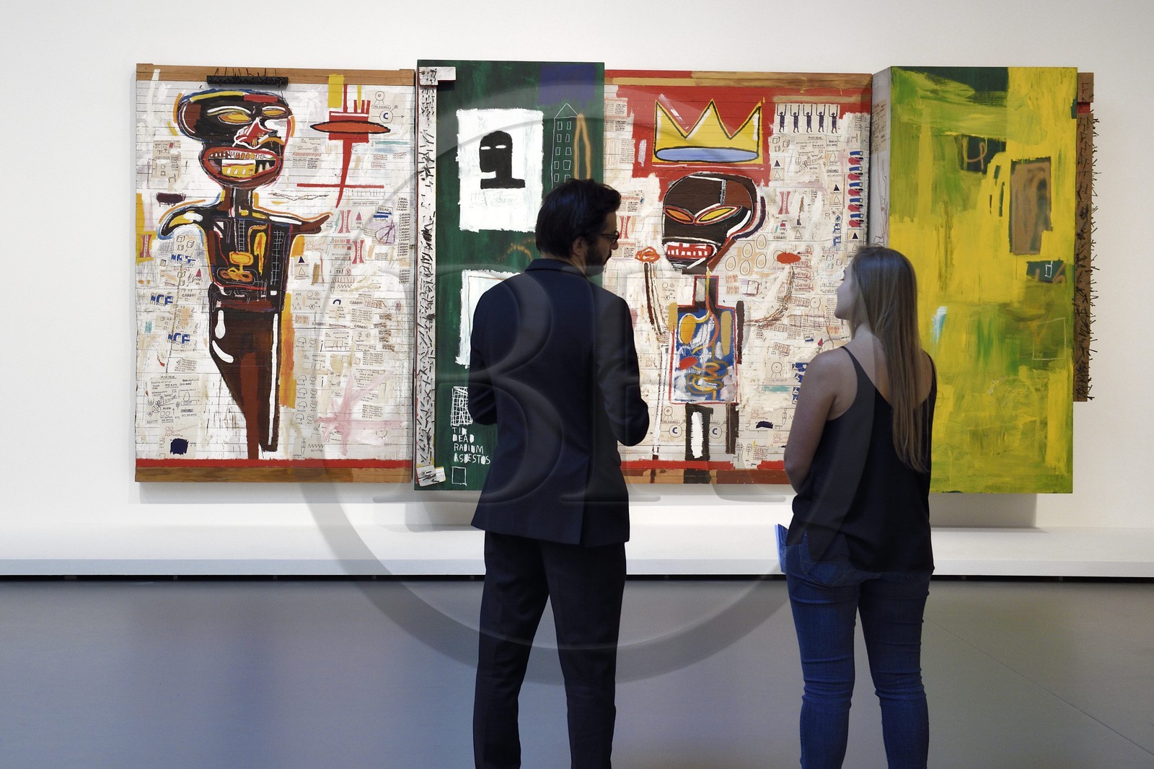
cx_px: 577
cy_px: 384
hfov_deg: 48.5
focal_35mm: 40
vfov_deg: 33.4
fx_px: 1282
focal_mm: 40
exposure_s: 1/60
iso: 1600
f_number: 5.6
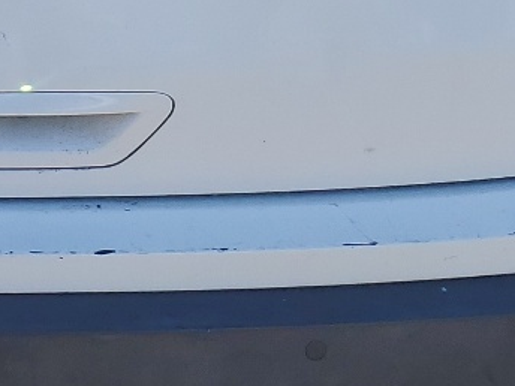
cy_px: -209
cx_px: -7
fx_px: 1800
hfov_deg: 15.9
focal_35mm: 121
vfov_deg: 11.7
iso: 50
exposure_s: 1/1667
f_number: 1.5
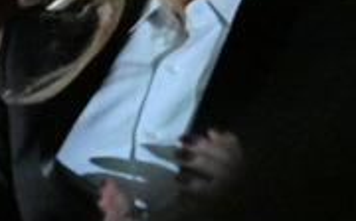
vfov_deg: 2.7
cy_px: -30
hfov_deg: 4.3
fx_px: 4738
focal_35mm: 489
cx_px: -243
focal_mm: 125
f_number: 2.8
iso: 25600
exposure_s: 1/100
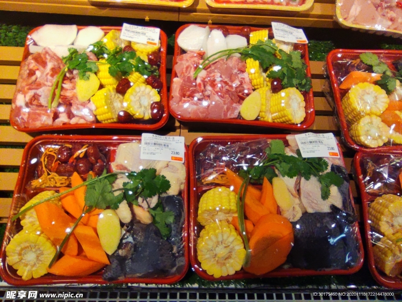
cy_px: 151
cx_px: 201
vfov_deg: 56.8
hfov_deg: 71.6
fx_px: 279
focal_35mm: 24
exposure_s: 1/100
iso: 67
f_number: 2.4
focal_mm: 1.94
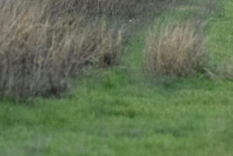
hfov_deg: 2.0
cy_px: 0
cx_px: 289
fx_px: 6575
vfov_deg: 1.4
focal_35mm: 1016
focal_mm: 210
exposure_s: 1/500
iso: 1800
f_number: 5.6
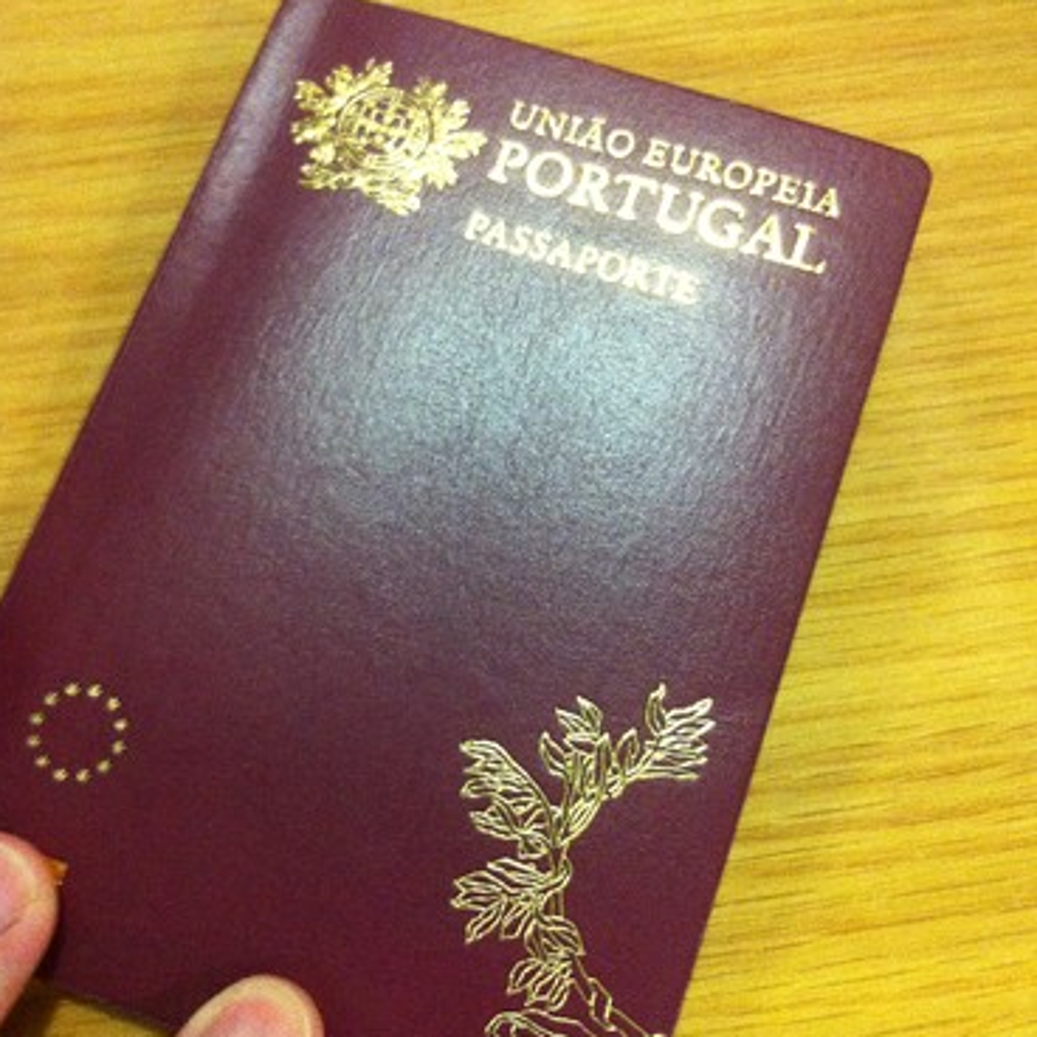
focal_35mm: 42
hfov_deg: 40.0
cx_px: 513
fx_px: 1423
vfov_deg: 40.0
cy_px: 499
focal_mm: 3.85
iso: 400
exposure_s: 1/15
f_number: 2.8
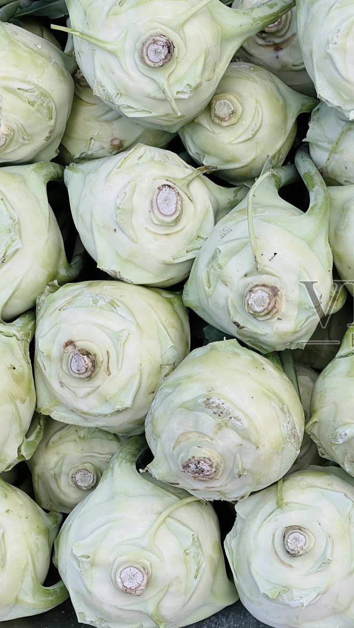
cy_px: 316
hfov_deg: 12.7
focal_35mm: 94
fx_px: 1568
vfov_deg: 22.7
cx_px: 388
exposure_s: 1/305
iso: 20
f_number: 2.2
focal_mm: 7.5
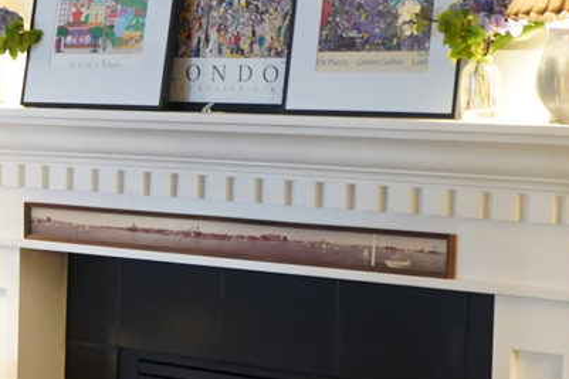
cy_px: 222
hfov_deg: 13.1
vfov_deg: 9.6
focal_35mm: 143
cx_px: -410
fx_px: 2259
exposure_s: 1/25
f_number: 3.5
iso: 1600
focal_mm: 28
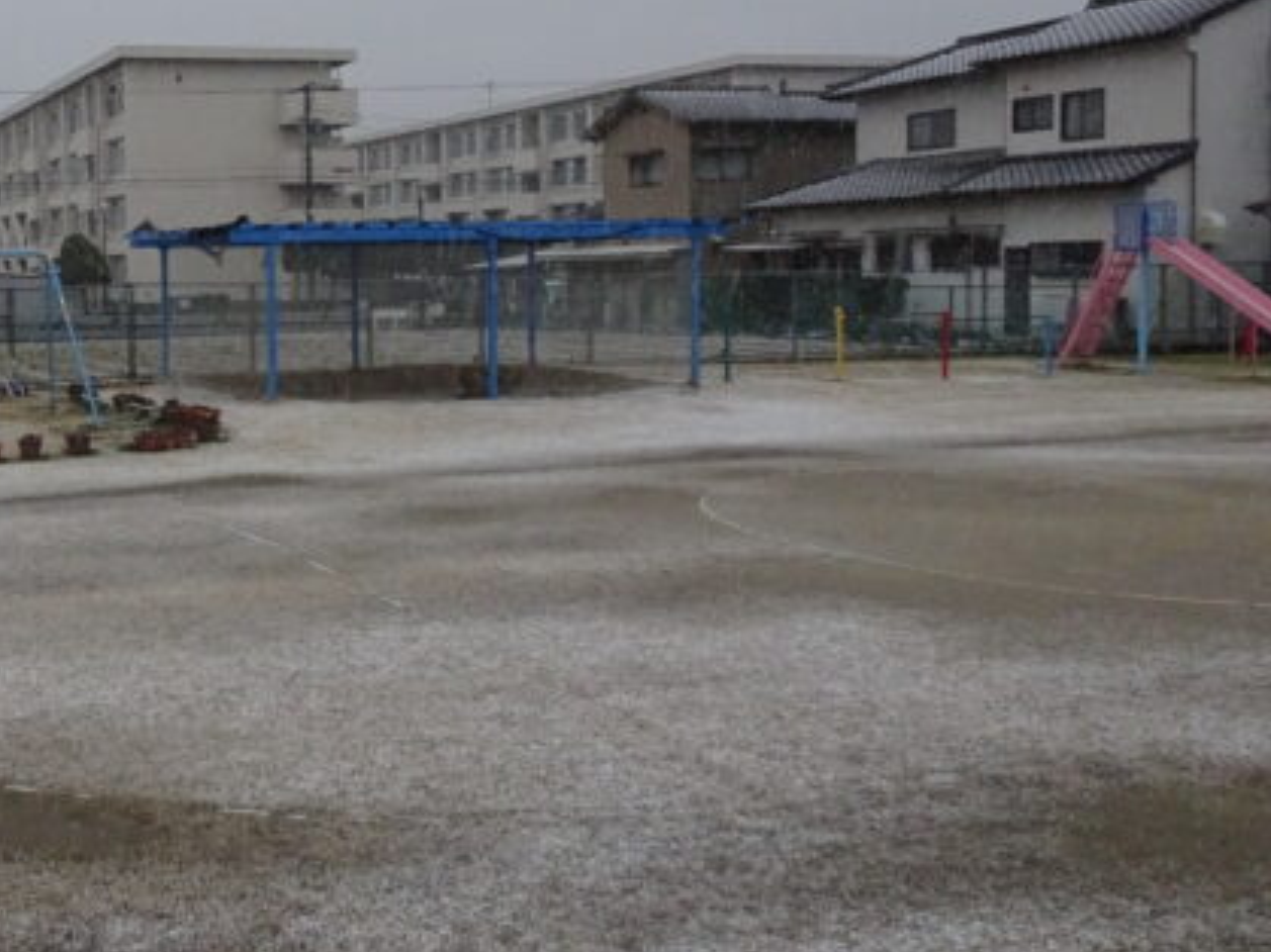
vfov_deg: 32.7
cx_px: 158
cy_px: 352
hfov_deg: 40.2
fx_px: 1615
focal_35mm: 44
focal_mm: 4.1
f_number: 3.5
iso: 500
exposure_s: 1/250
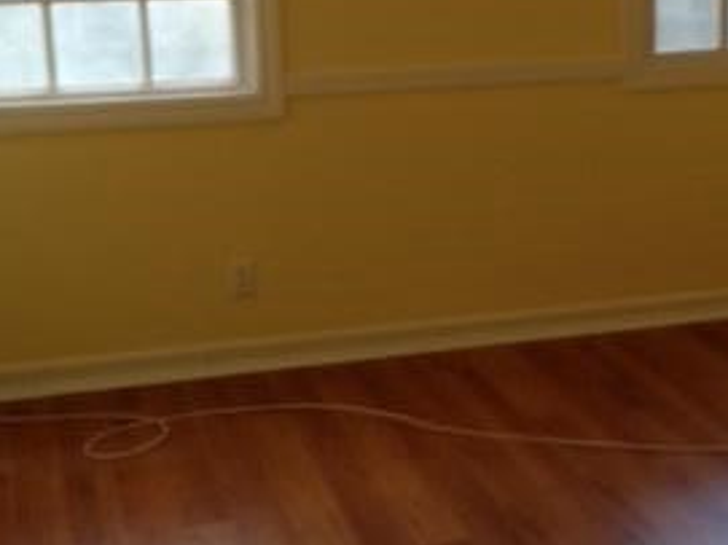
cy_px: 223
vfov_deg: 18.9
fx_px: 1640
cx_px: 537
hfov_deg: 24.8
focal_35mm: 78
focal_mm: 4.12
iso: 100
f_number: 2.4
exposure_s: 1/20
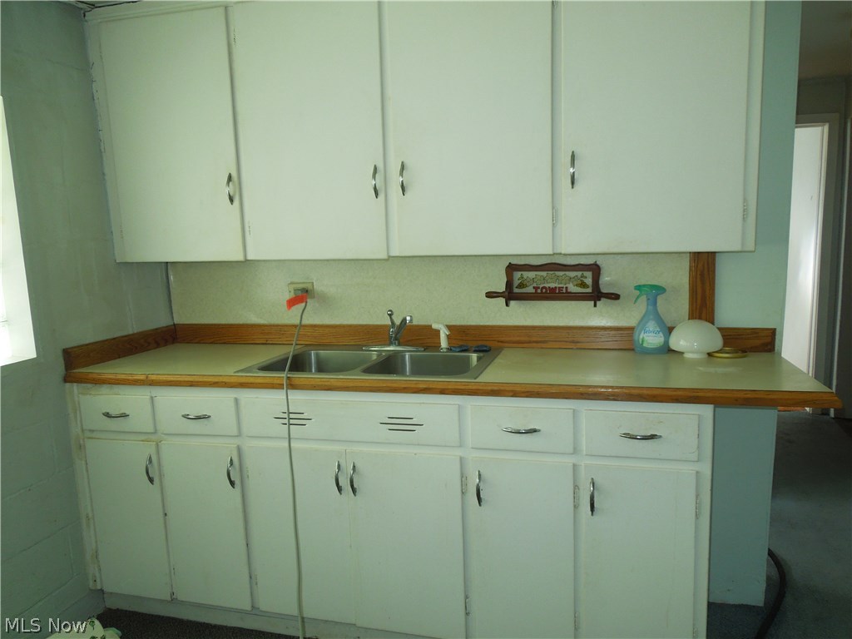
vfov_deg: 54.9
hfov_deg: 69.4
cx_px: 426
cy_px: 320
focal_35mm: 25
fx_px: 615
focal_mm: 4.5
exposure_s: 1/40
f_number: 3.3
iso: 220
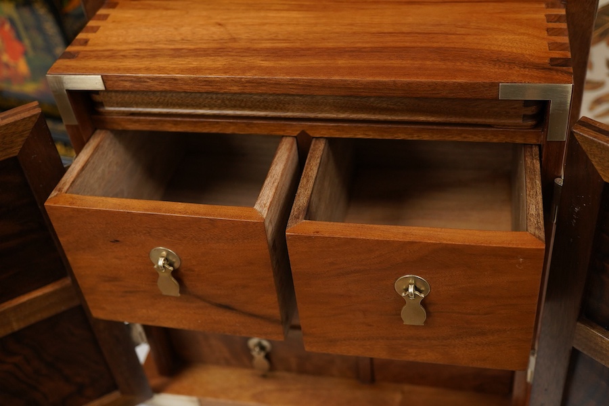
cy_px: 203
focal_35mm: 45
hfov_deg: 43.6
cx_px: 304
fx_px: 761
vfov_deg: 29.9
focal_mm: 30
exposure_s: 1/125
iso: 1250
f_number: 8
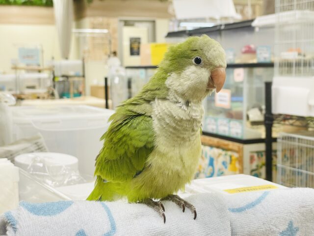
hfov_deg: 36.8
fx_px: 472
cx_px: 157
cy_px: 118
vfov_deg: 28.0
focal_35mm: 52
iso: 80
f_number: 2
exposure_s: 1/99
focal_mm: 6
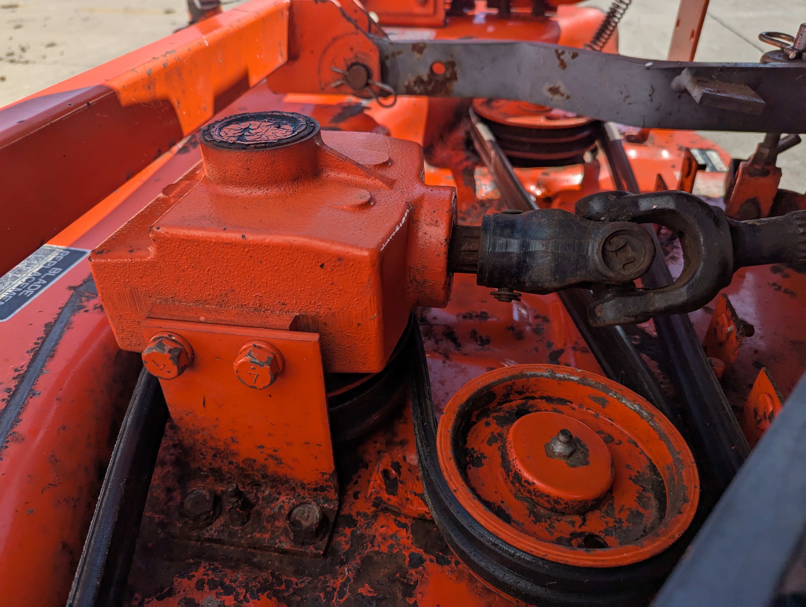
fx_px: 560
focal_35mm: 24
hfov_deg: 71.5
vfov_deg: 56.9
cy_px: 304
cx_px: 403
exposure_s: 1/2571
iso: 41
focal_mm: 6.81
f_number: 1.85
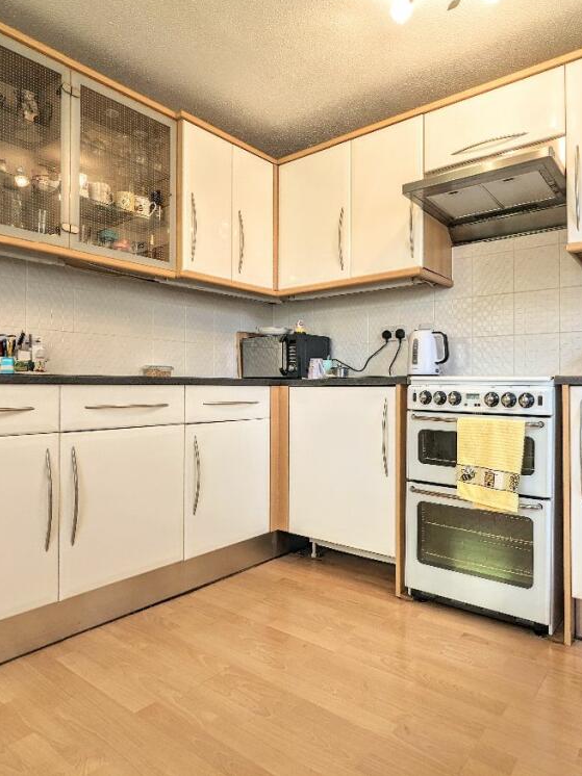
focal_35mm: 22
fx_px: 493
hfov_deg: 60.8
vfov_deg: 76.4
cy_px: 376
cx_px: 330
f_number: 2.2
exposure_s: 1/50
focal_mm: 2.35
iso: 56
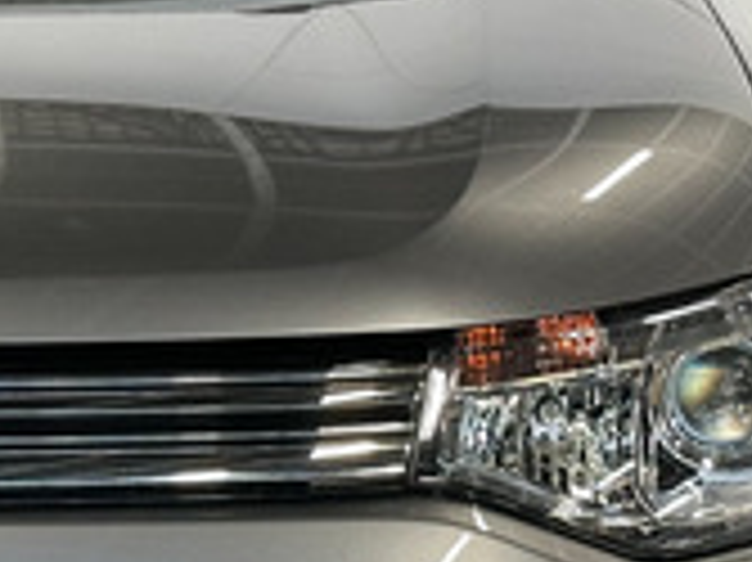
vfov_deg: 7.9
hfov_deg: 10.4
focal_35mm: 187
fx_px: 4059
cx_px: -212
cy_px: 315
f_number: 1.8
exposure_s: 1/50
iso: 125
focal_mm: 6.86
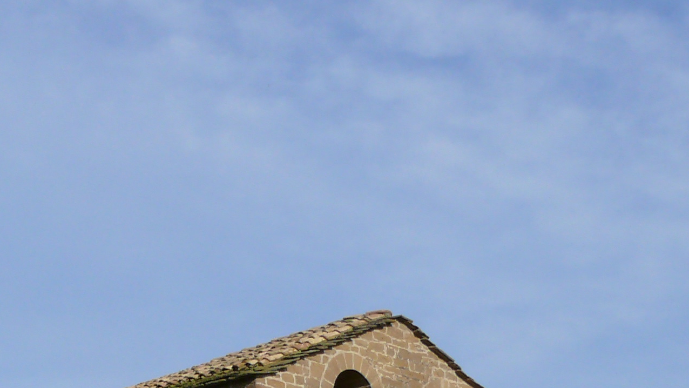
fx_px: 1992
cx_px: 144
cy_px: 718
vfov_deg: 10.4
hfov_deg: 19.4
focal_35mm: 109
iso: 100
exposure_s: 1/640
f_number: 5
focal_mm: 7.4
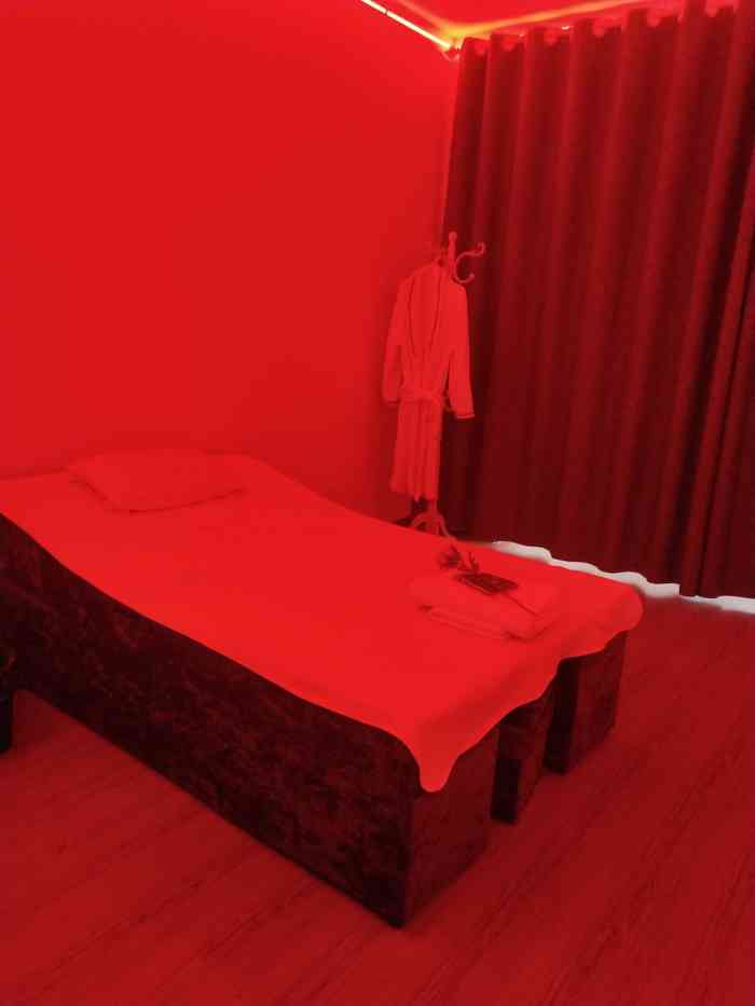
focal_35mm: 30
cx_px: 378
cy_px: 503
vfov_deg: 60.0
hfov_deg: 46.8
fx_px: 872
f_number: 1.8
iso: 686
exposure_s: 1/33.3
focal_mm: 3.95
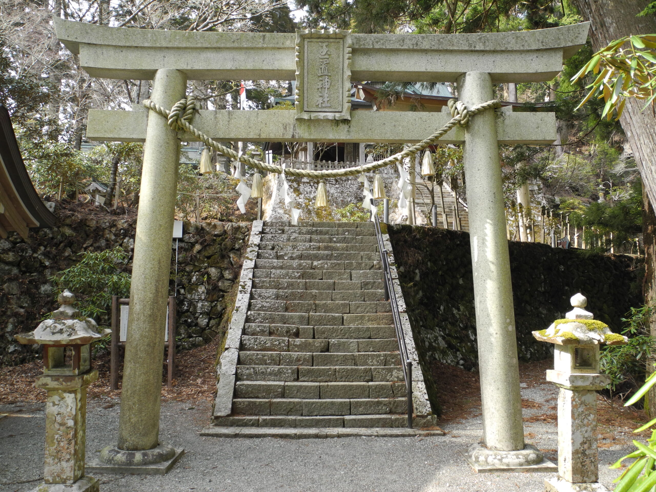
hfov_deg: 60.0
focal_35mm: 30
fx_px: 569
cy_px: 246
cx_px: 328
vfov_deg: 46.8
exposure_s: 1/80
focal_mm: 6.4
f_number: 4
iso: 100
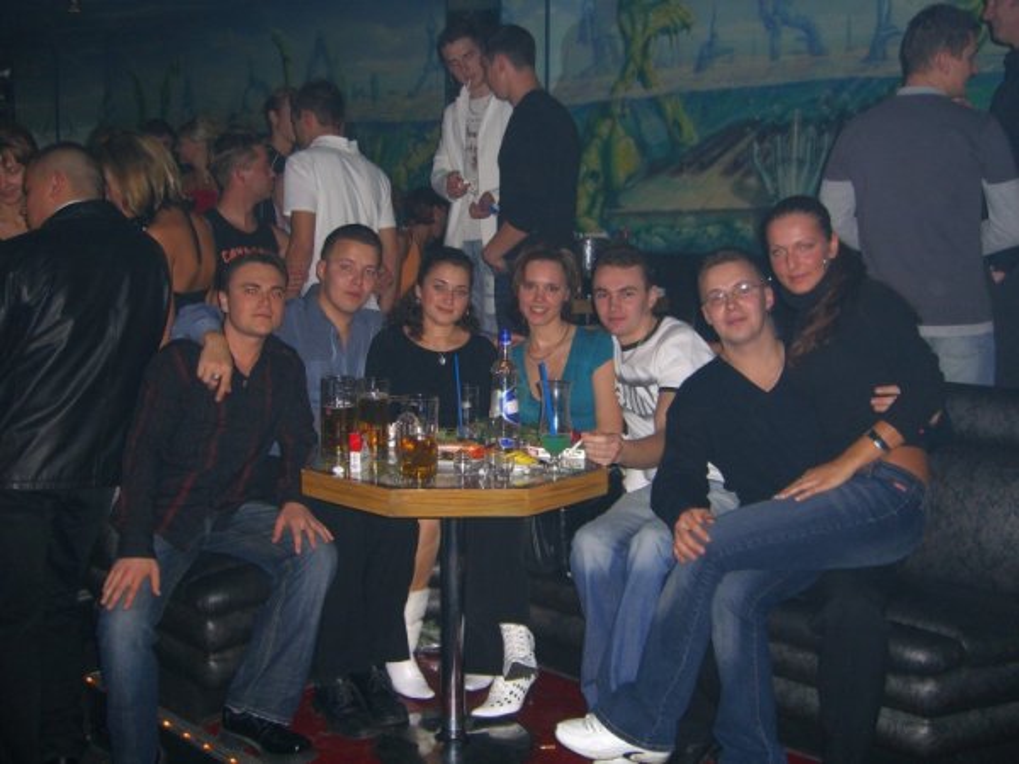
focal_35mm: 38
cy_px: 382
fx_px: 1119
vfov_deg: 37.7
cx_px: 510
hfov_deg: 49.0
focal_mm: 7.9
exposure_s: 1/60
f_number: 2.8
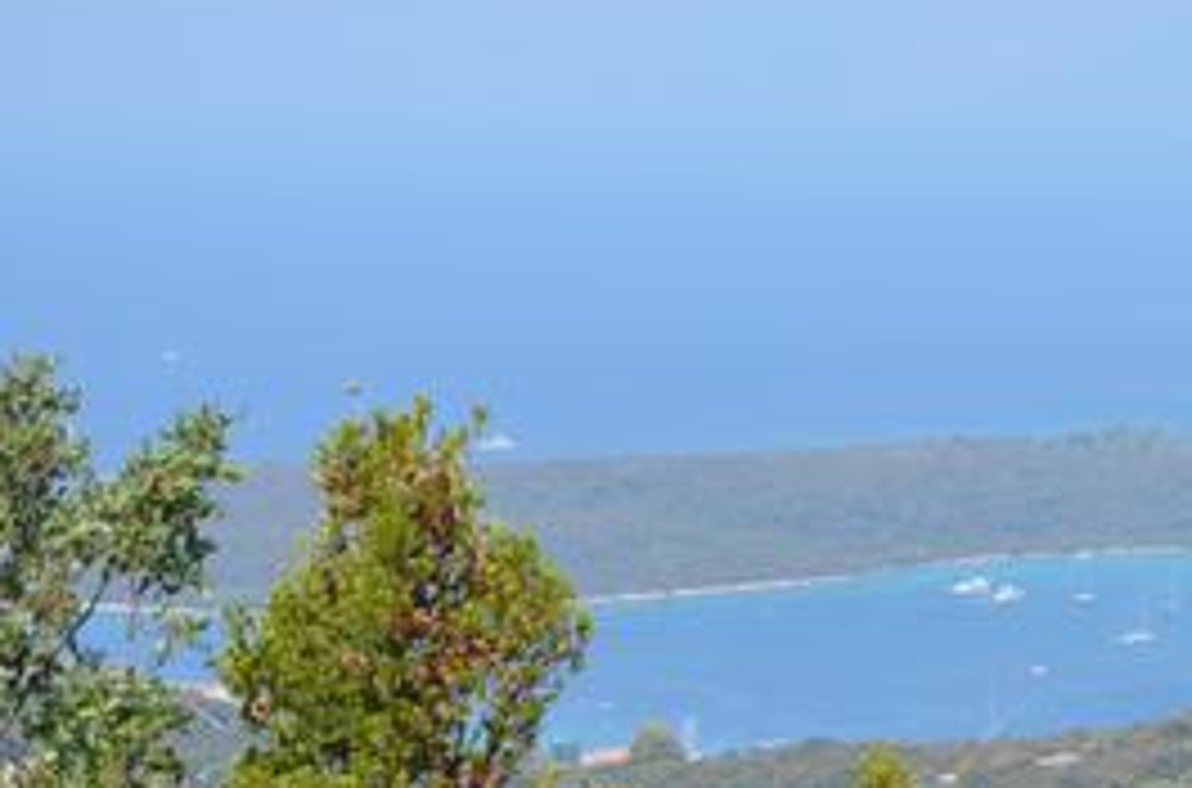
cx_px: 1134
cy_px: 540
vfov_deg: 5.4
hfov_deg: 8.1
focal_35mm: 254
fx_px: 8385
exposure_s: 1/250
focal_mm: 70
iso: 100
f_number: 8
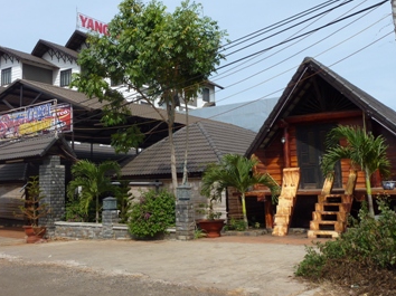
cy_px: 123
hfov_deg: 48.8
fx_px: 434
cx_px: 164
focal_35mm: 38
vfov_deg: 37.6
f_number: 5
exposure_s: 1/500
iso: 80
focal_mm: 5
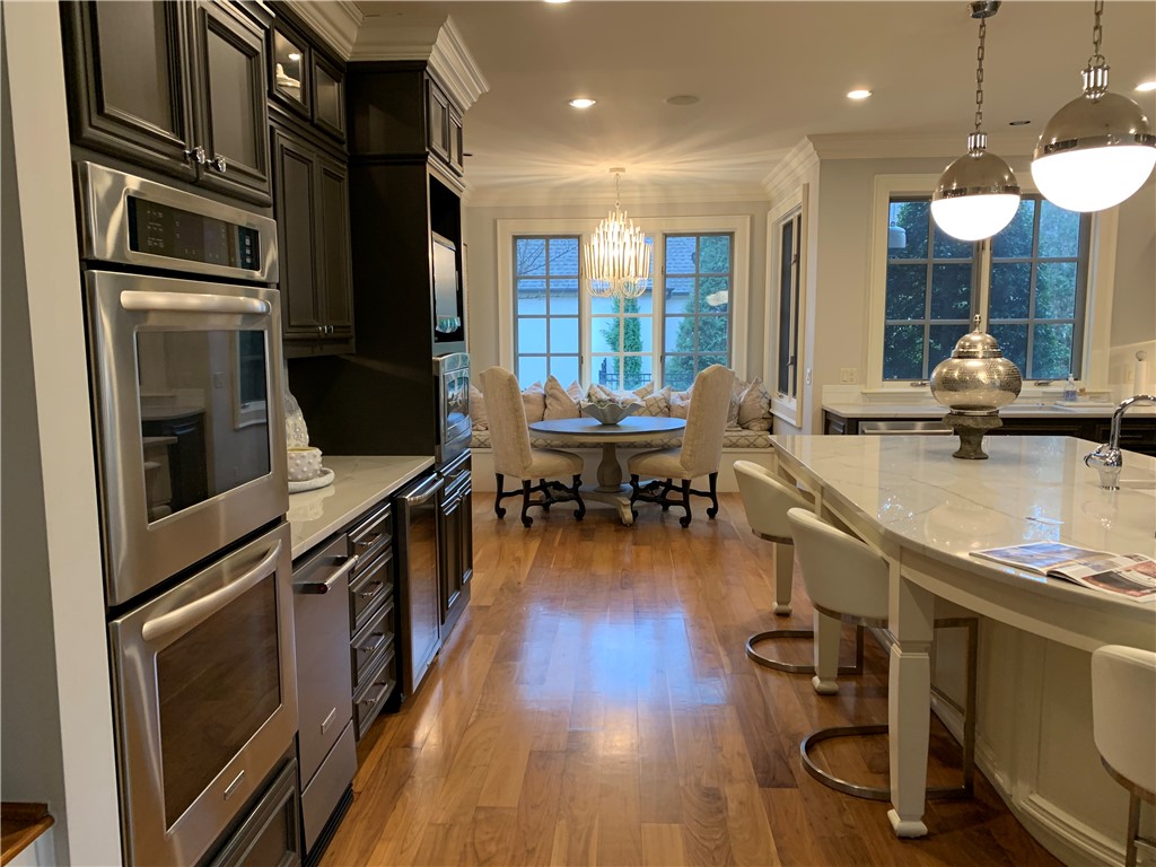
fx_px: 868
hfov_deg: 67.3
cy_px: 434
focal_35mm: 26
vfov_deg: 53.1
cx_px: 578
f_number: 1.8
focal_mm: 4.25
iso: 200
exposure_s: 1/60
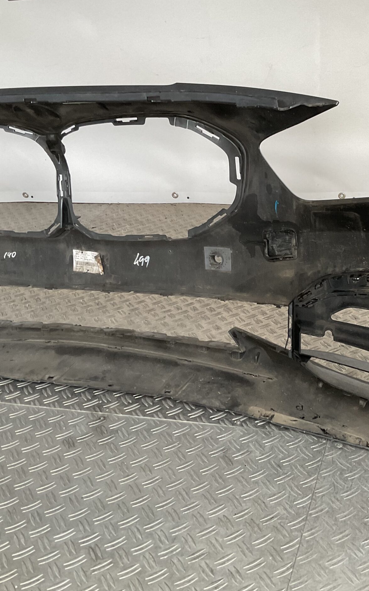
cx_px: 262
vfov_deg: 47.2
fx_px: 676
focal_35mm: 42
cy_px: 290
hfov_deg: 30.2
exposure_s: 1/50
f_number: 1.8
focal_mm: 3
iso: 80
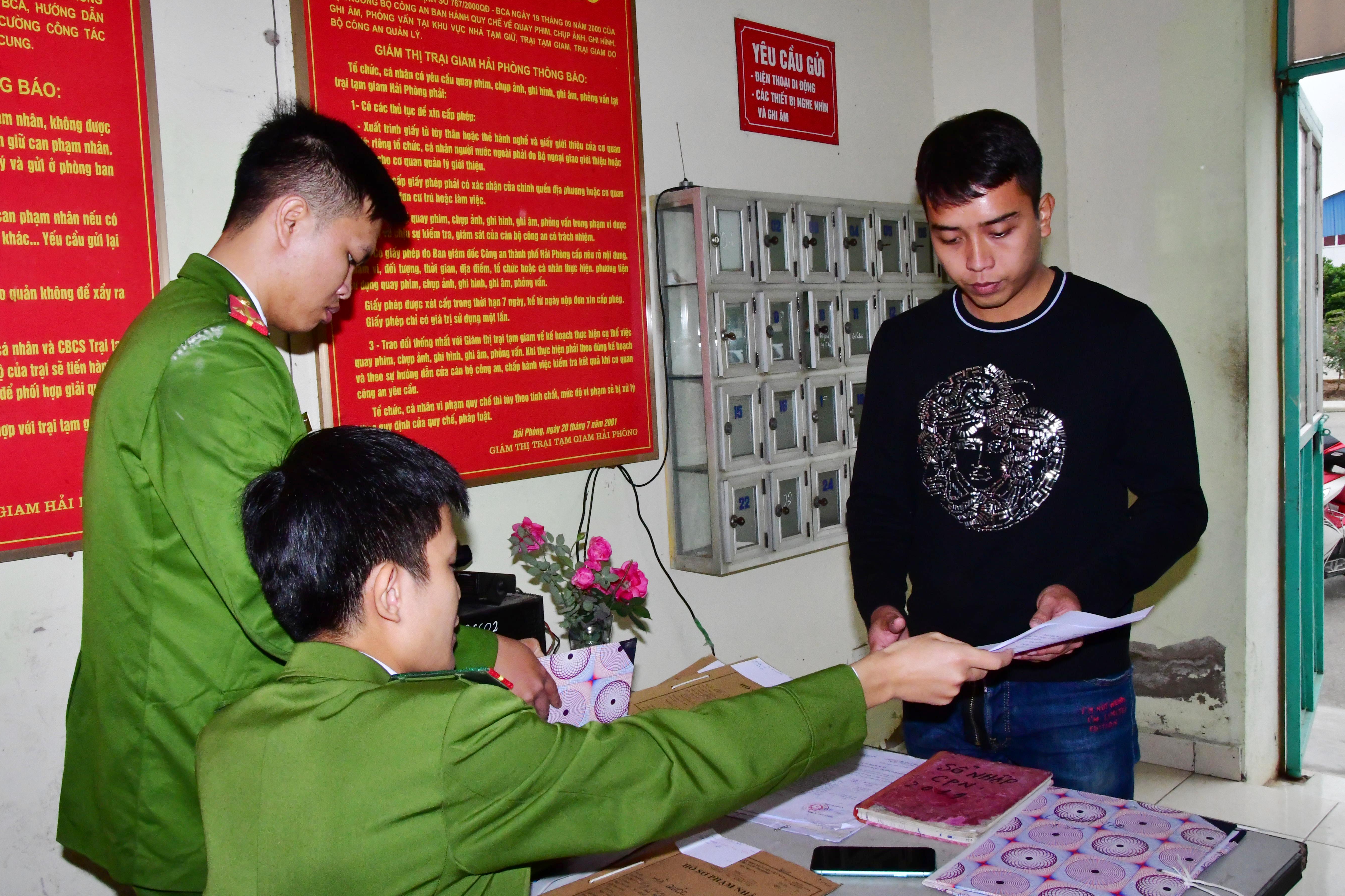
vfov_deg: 40.5
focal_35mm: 33
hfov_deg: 57.9
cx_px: 652
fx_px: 1215
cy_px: 457
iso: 3200
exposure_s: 1/200
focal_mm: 21
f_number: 22
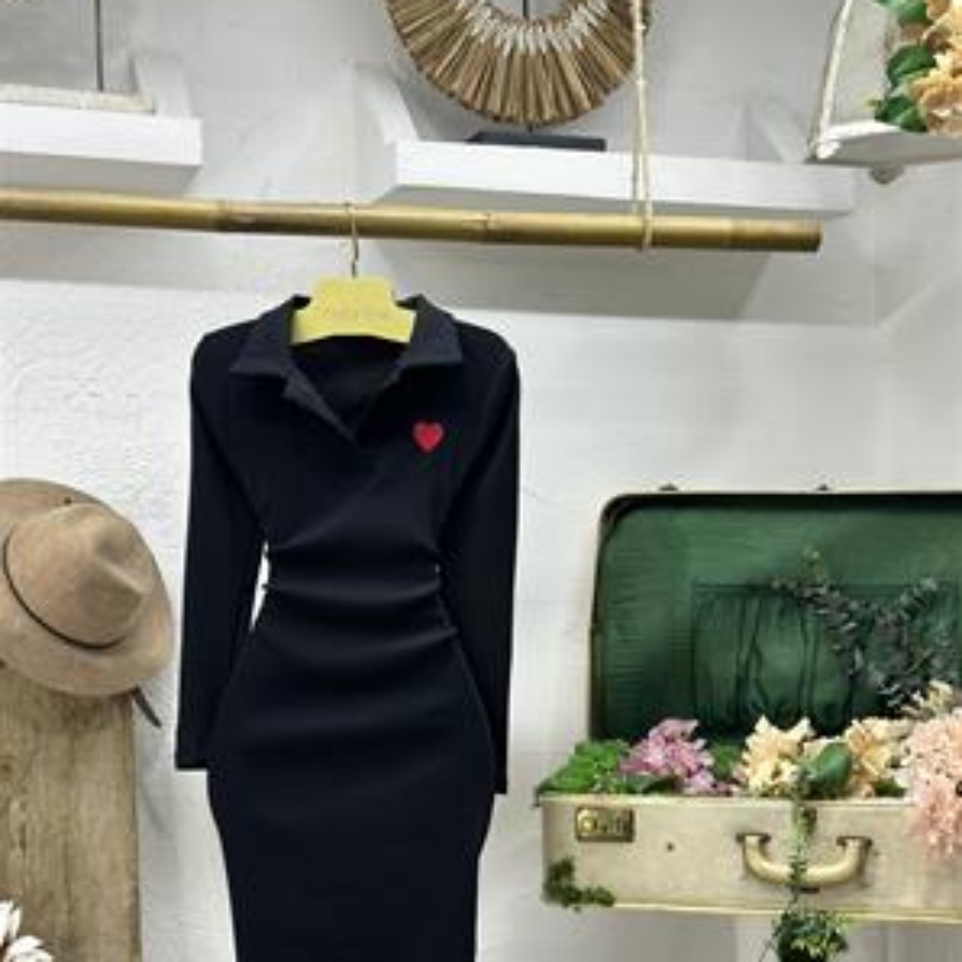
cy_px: 600
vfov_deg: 29.9
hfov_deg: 30.0
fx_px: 1792
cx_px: 481
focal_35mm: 57
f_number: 1.78
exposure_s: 1/100
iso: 125
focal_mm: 6.86
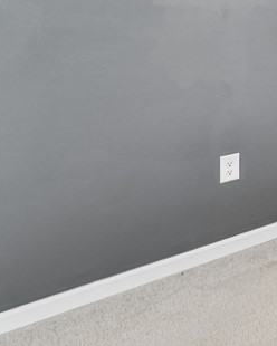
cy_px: -16
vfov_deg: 35.6
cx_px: 545
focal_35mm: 46
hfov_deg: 19.5
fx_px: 471
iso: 200
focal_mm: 14
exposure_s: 1/15
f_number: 3.5
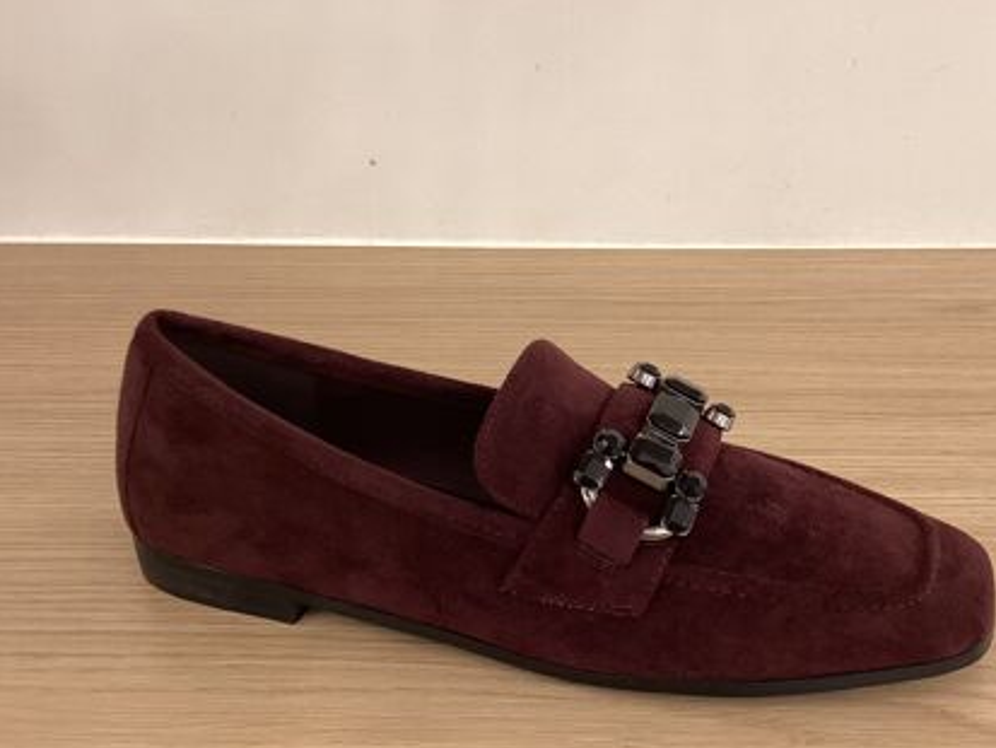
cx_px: 603
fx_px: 1295
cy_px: 519
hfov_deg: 41.8
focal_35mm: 45
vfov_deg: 31.8
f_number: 2.4
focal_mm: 3.3
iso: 160
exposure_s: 1/60
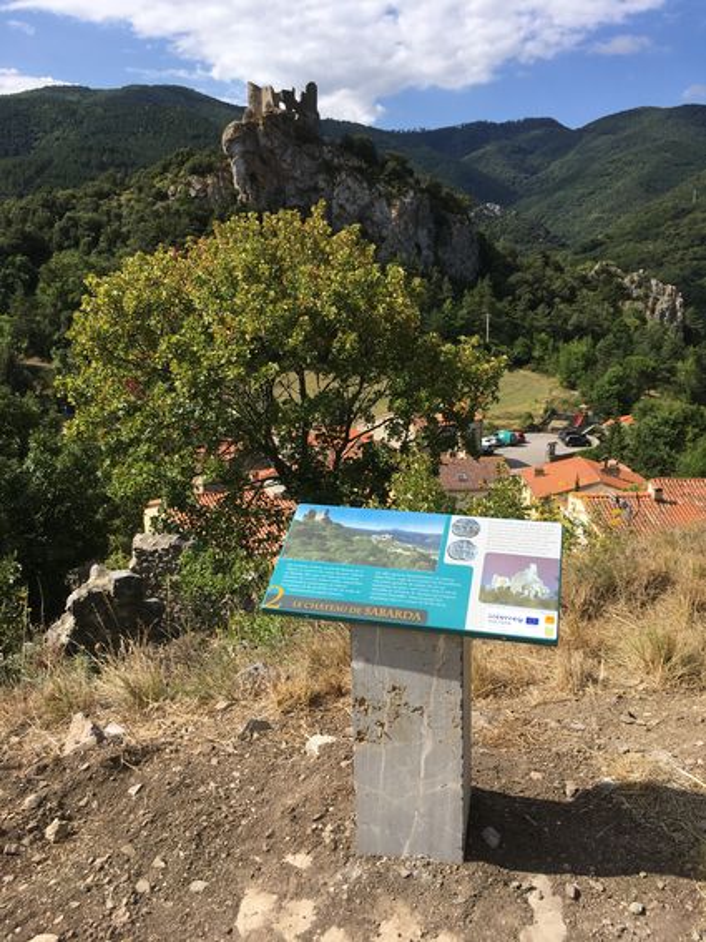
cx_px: 353
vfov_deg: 61.7
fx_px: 789
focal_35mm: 29
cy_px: 471
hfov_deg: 48.2
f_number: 2.2
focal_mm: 4.15
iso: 25
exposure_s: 1/1570
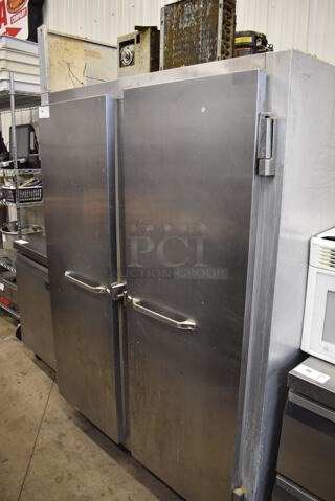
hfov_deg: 48.0
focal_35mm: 27
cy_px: 250
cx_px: 168
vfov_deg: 67.4
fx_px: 376
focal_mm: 18
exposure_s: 1/125
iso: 2000
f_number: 3.5
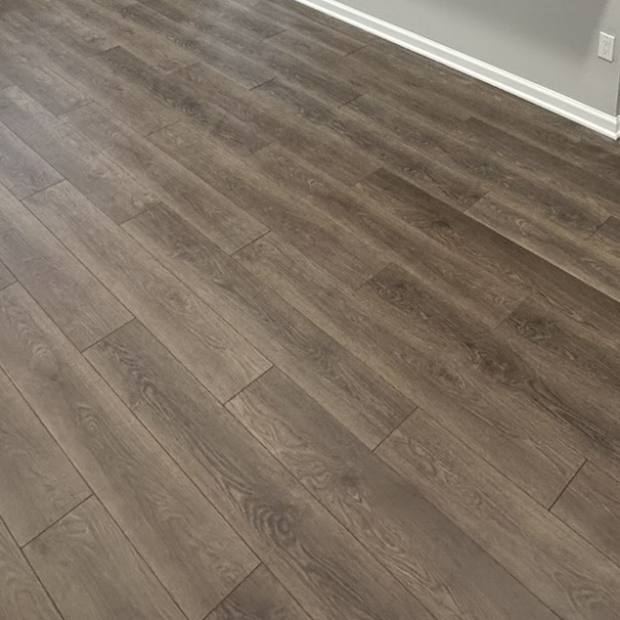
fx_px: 811
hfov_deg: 41.2
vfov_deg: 36.3
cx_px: 422
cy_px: -41
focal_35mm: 40
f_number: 2.2
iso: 160
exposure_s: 1/60
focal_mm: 2.22
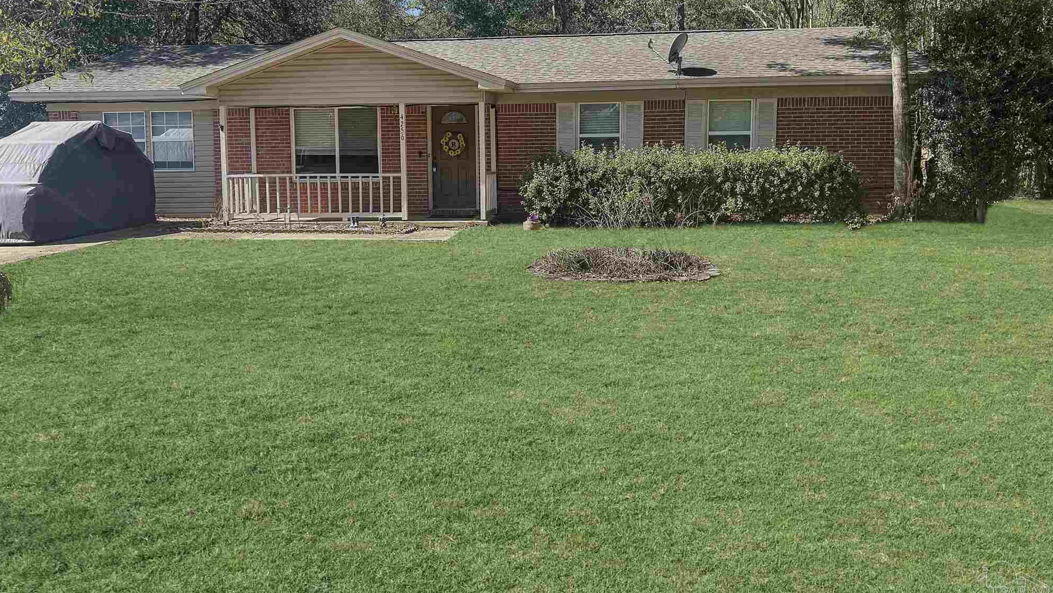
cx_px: 533
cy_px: 213
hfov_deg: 66.1
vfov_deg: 39.8
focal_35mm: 29
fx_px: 810
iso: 50
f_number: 1.5
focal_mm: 5.7
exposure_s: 1/2083
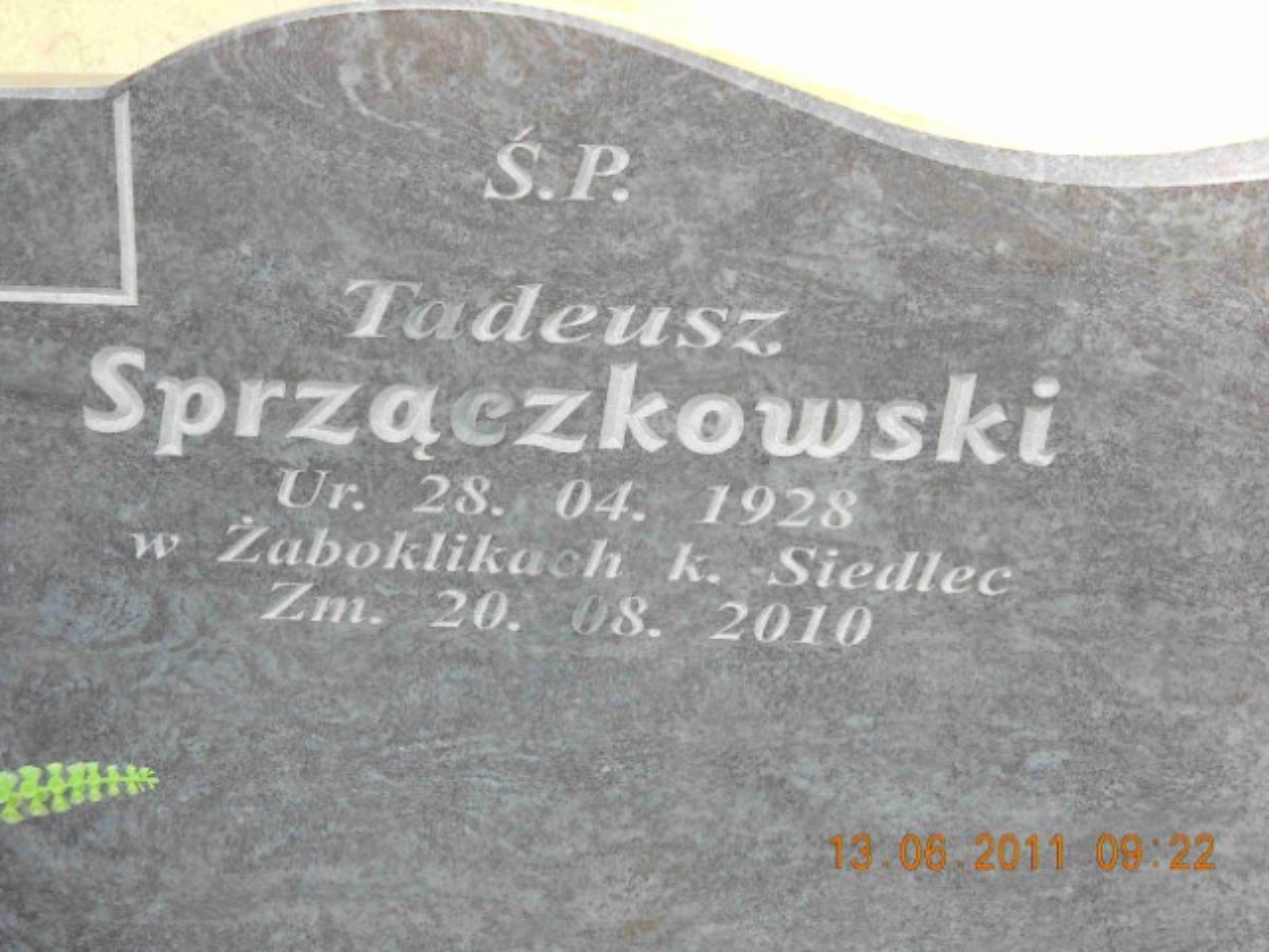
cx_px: 634
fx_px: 3849
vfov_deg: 14.1
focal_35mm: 105
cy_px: 476
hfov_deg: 18.7
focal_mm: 17.48
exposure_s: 1/76
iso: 64
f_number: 5.3
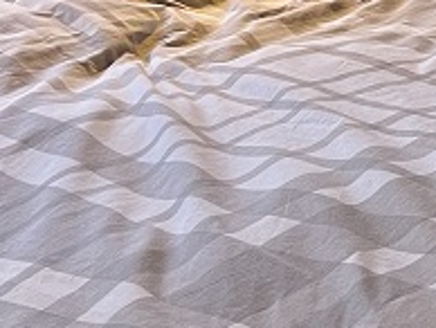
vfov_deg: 10.6
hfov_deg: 13.1
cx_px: 766
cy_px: -110
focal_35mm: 137
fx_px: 1728
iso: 160
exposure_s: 1/58
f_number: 1.6
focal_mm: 5.1
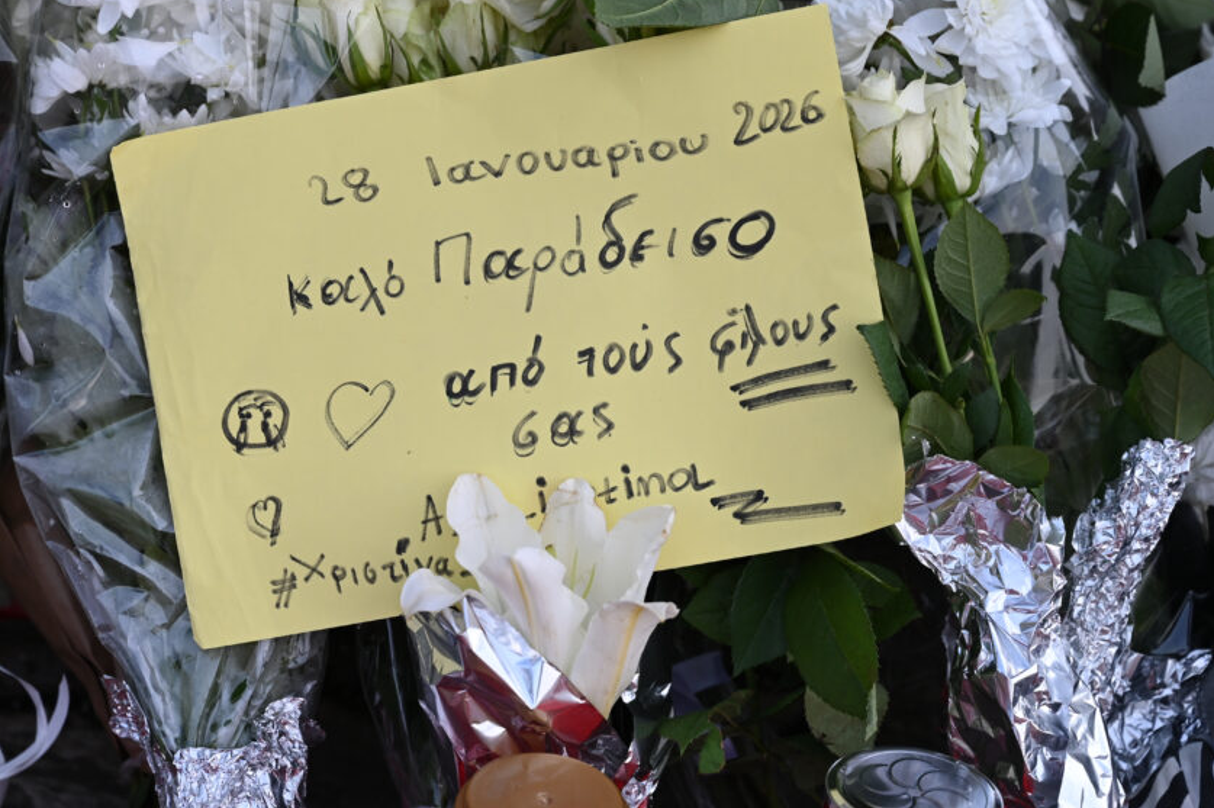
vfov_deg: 15.5
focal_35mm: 88
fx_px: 2966
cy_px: 302
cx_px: 531
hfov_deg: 23.1
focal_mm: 69
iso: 400
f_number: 4.5
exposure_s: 1/1600
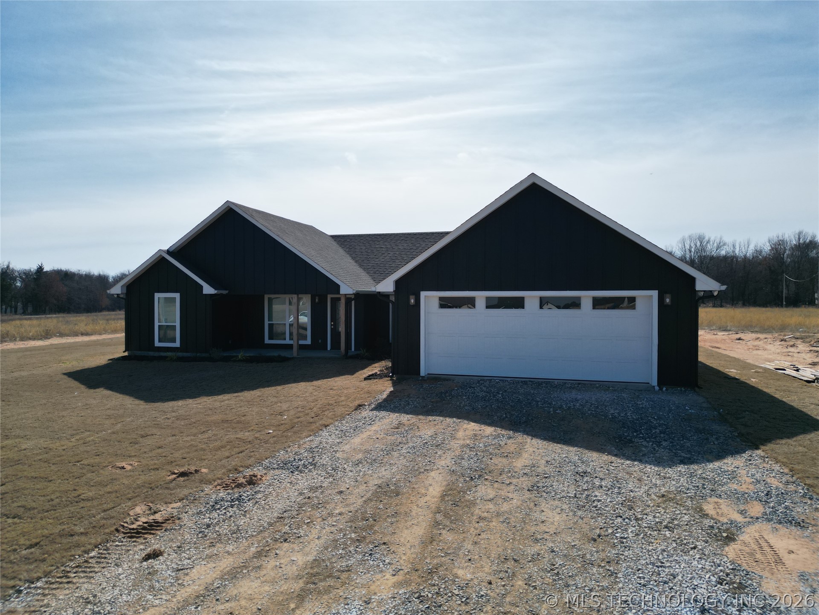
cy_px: 308
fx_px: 568
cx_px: 410
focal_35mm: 24
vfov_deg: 56.8
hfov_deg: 71.6
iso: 160
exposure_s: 1/8000
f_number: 1.7
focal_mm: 6.72
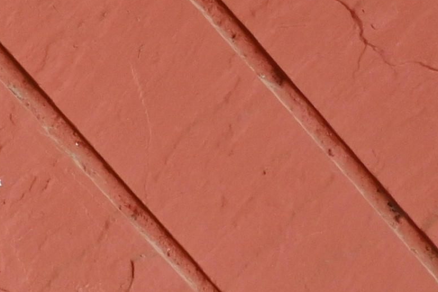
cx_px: -951
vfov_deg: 6.3
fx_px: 2540
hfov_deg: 8.1
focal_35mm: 209
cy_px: 648
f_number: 3.8
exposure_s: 1/125
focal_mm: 19.5
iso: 500
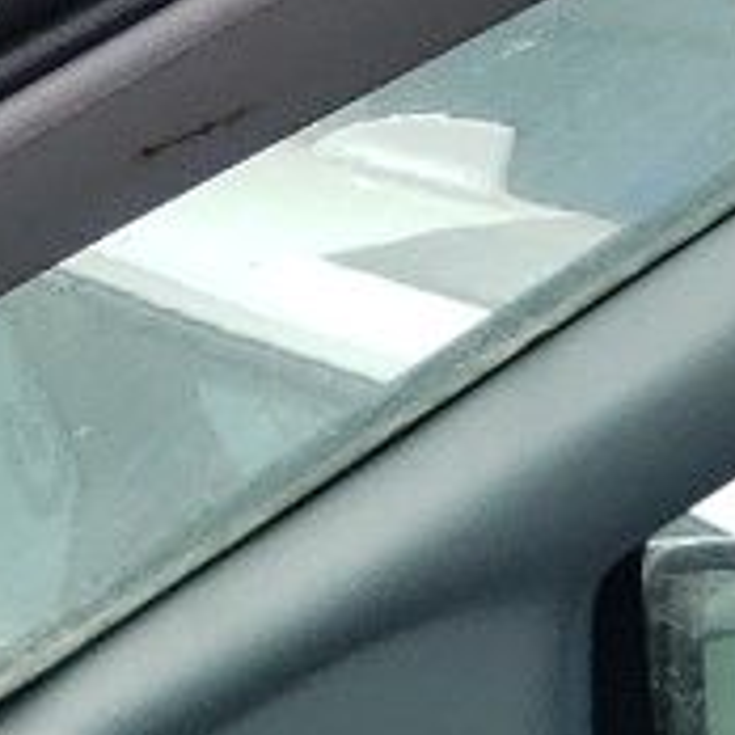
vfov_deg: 7.3
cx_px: 1973
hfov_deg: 7.5
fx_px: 5069
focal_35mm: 211
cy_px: 2289
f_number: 1.5
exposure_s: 1/1250
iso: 50
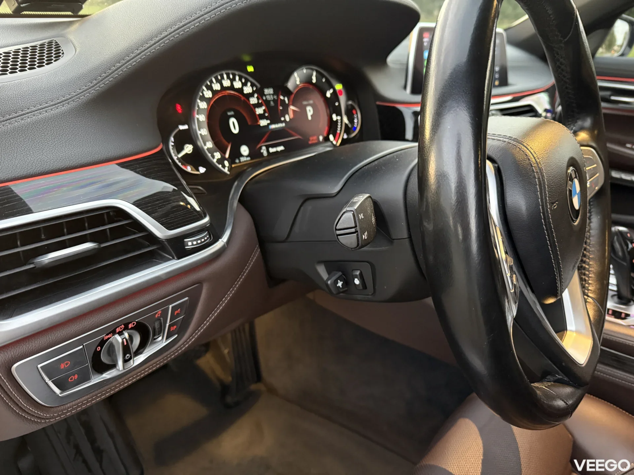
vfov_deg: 56.8
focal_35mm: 24
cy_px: 238
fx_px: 440
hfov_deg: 71.6
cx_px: 317
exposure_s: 1/33
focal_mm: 6.76
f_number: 1.78
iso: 1000
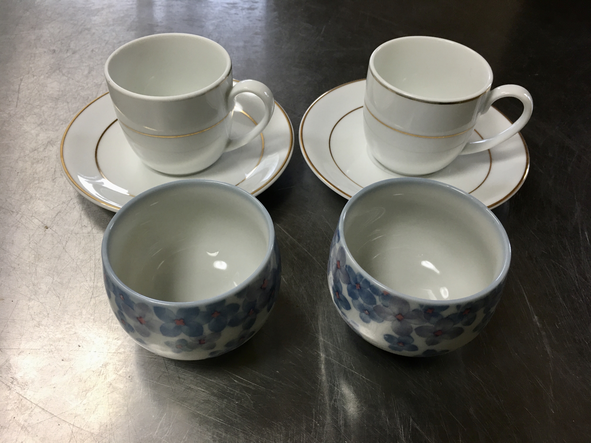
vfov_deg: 48.2
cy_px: 222
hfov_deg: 61.7
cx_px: 296
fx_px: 495
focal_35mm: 29
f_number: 2.2
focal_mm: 4.15
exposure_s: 1/15
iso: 32
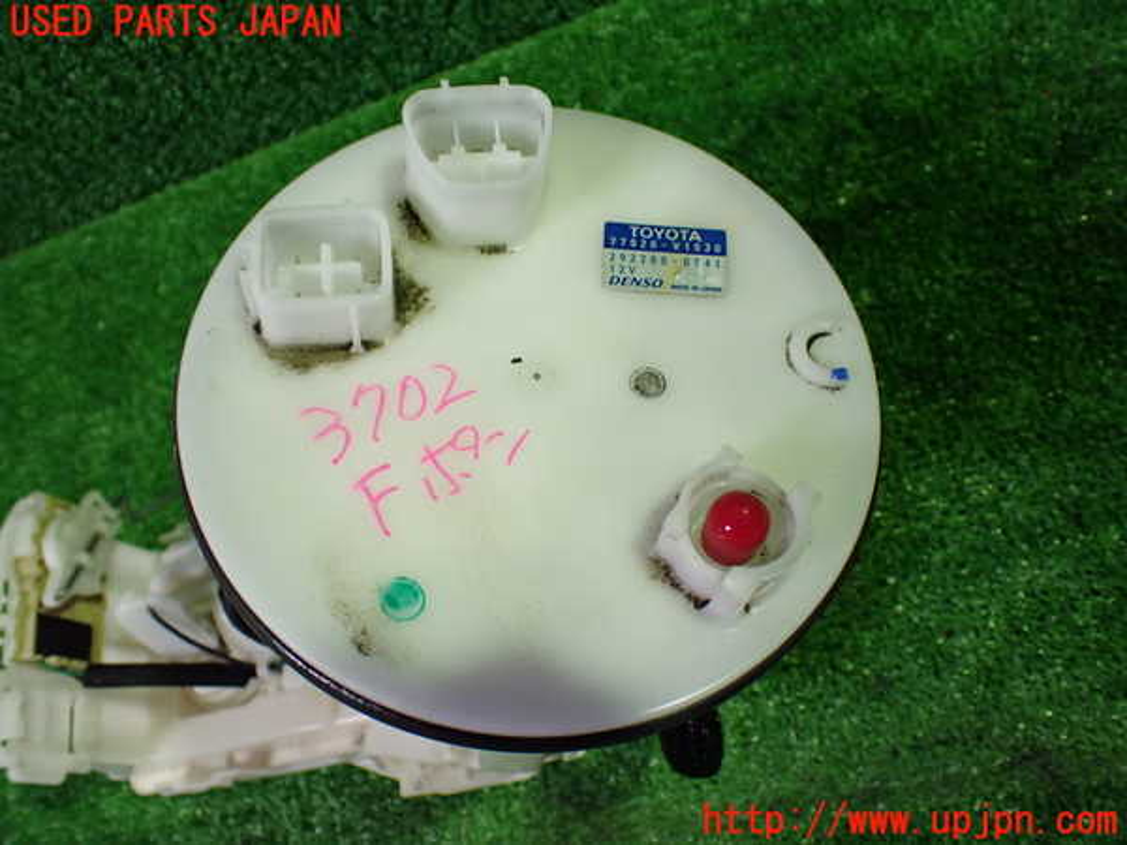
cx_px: 564
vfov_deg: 44.2
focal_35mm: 32
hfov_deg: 56.8
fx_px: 1042
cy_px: 422
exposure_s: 1/125
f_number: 2.4
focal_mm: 5.79
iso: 800
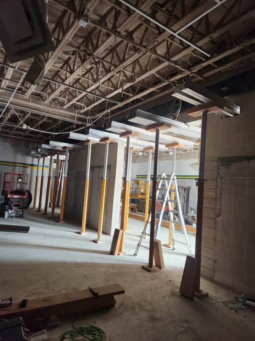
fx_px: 226
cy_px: 170
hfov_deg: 58.9
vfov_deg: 73.9
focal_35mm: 23
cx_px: 128
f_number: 1.8
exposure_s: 1/120
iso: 500
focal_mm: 5.4
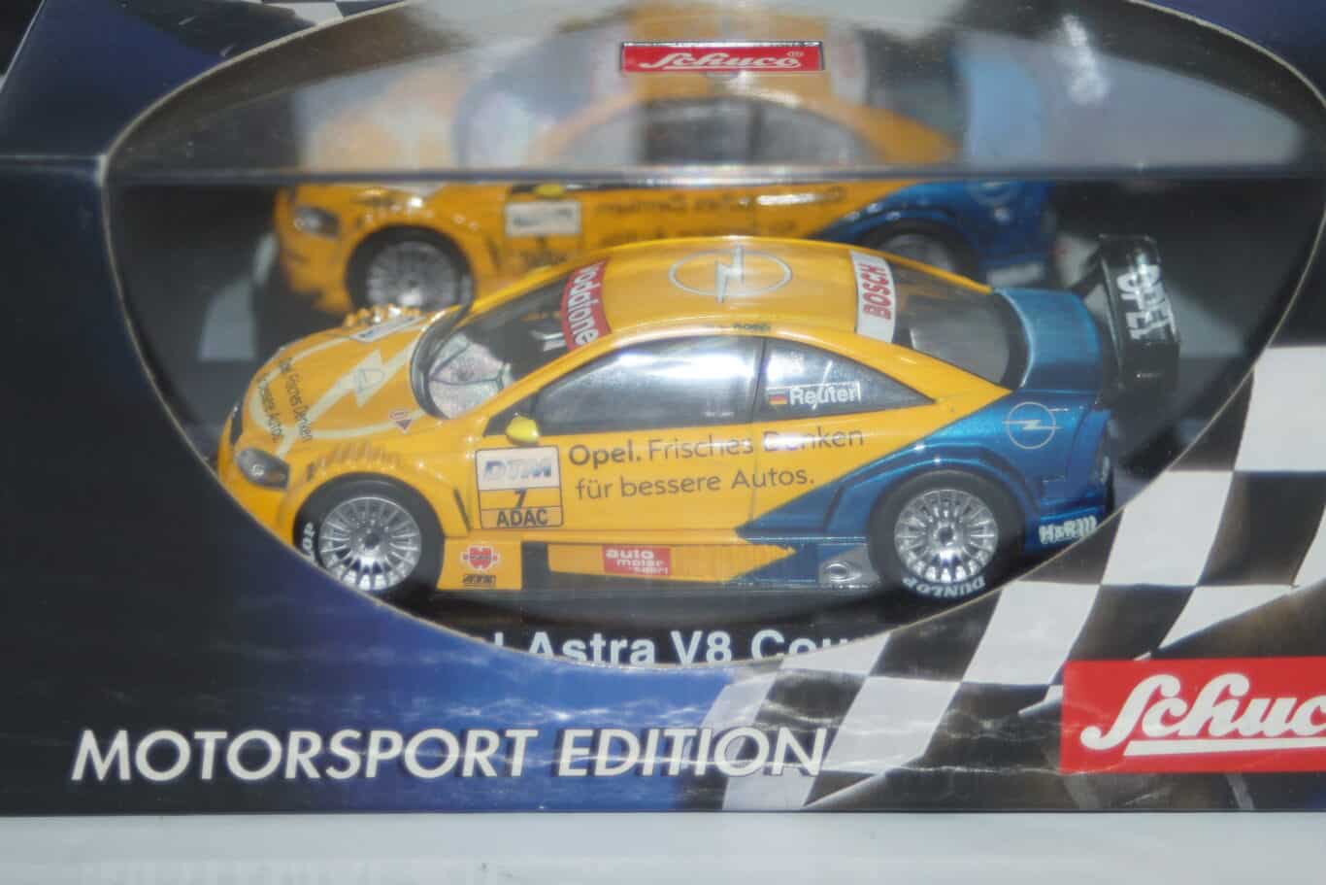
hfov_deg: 17.1
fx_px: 4420
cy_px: 442
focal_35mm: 120
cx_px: 663
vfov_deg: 11.4
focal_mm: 80
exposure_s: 1/60
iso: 250
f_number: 5.6
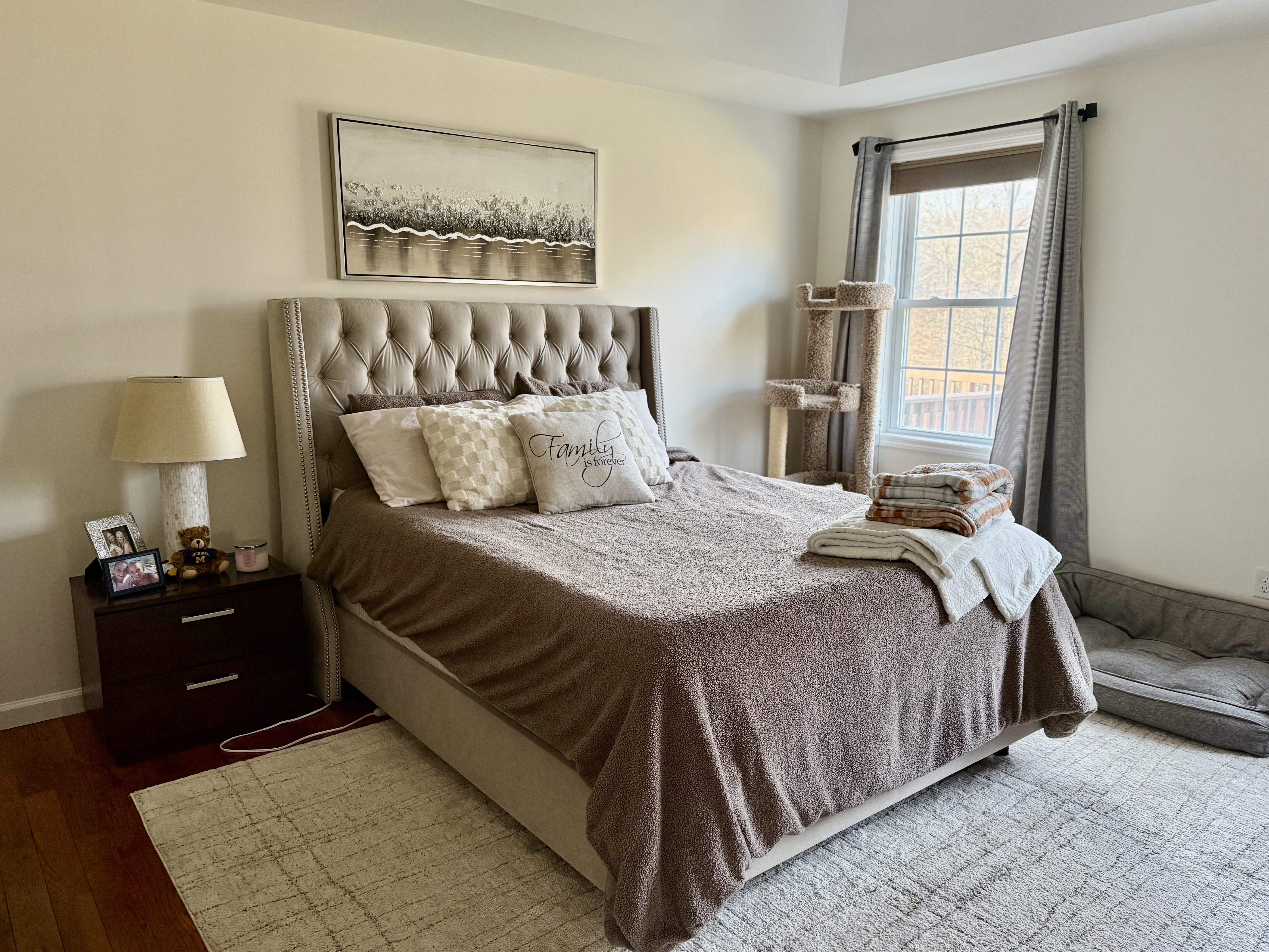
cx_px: 647
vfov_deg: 54.9
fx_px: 916
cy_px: 470
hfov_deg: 69.4
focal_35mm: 25
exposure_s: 1/60
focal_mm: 6.76
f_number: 1.78
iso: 250
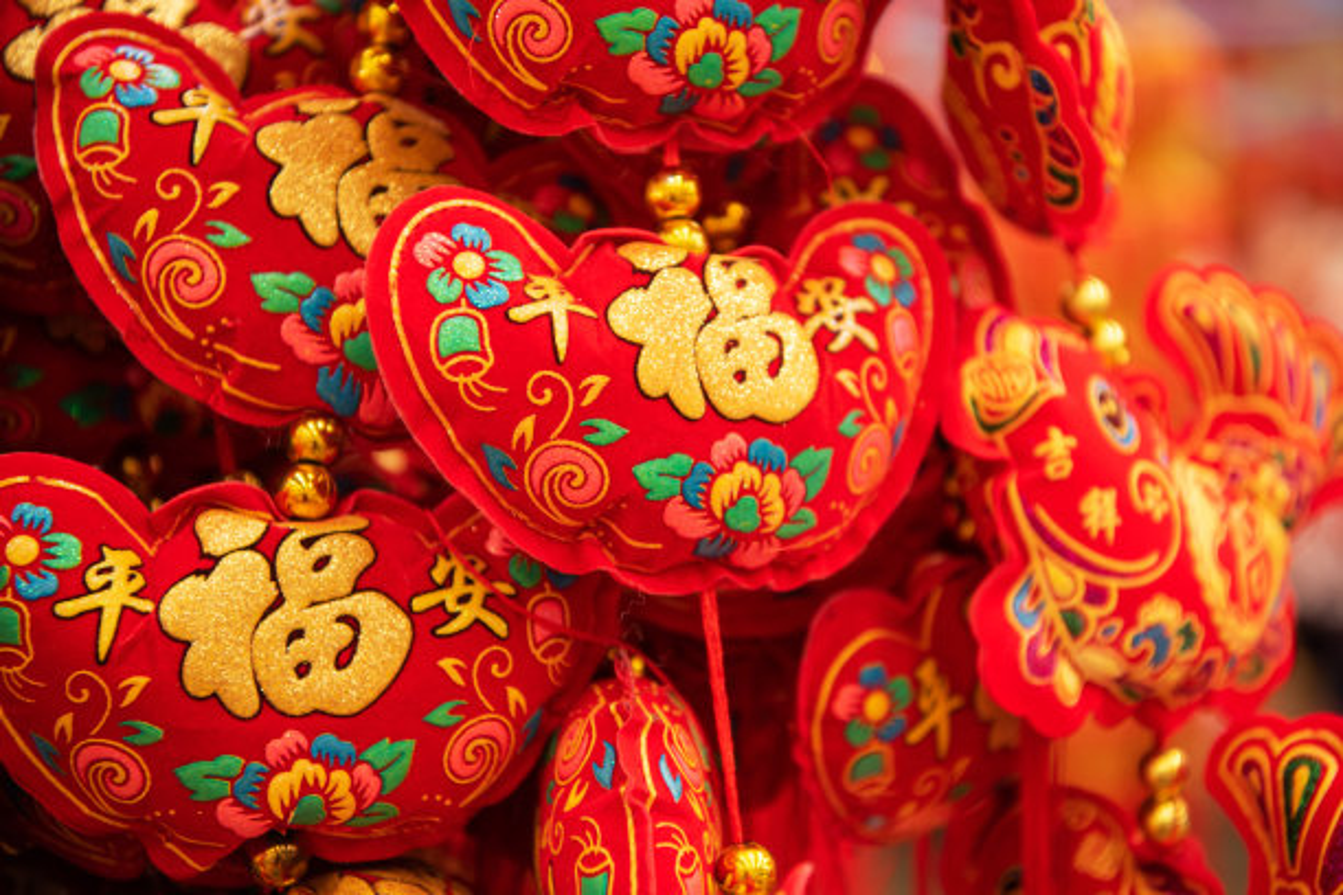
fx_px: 2611
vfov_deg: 19.5
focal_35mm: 70
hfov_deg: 28.8
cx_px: 672
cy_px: 448
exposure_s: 1/80
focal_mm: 70
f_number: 4
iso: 320
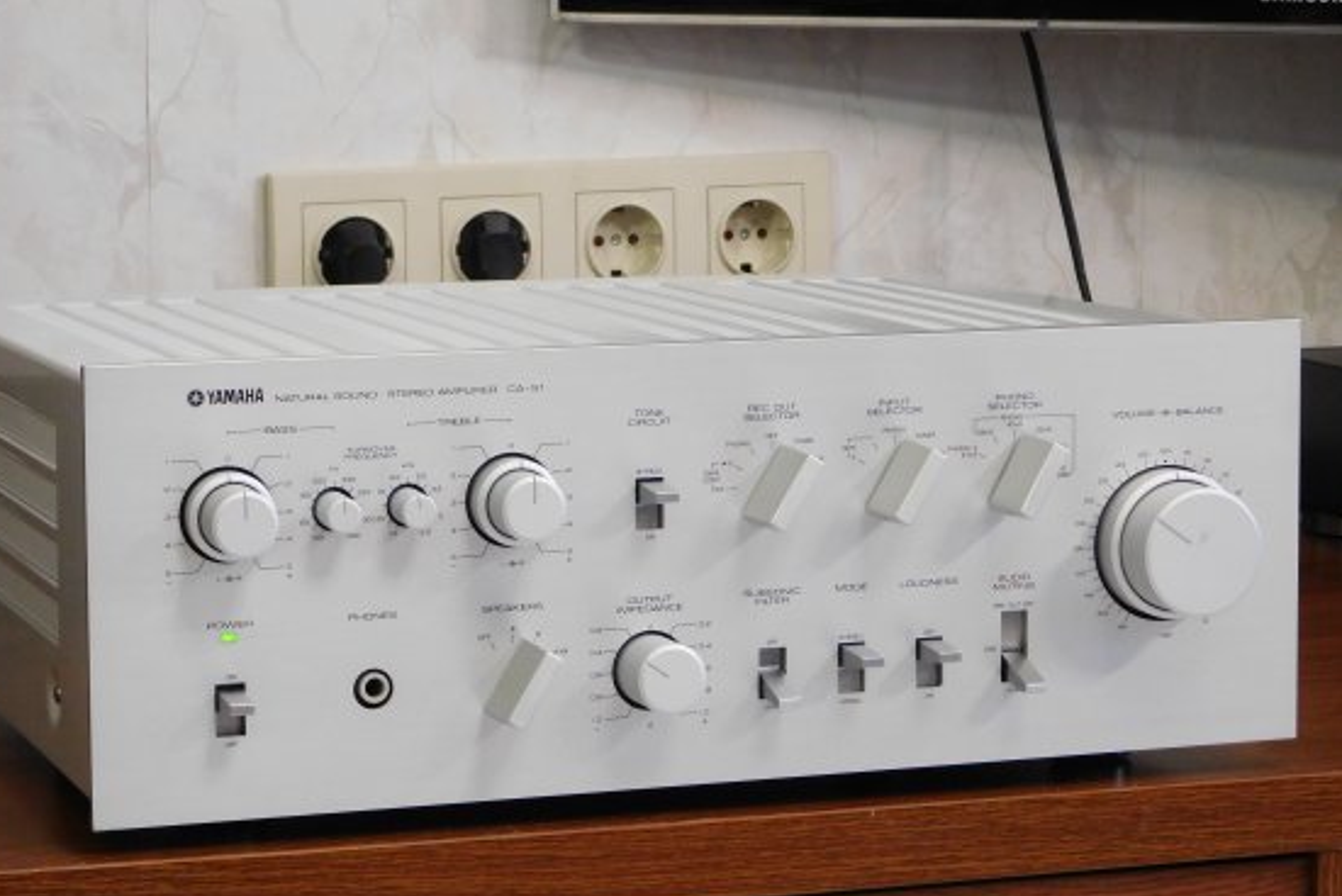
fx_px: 3841
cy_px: 409
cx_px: 621
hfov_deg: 19.8
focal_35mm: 103
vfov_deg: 13.3
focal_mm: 16.1
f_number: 4.5
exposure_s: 1/30
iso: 450
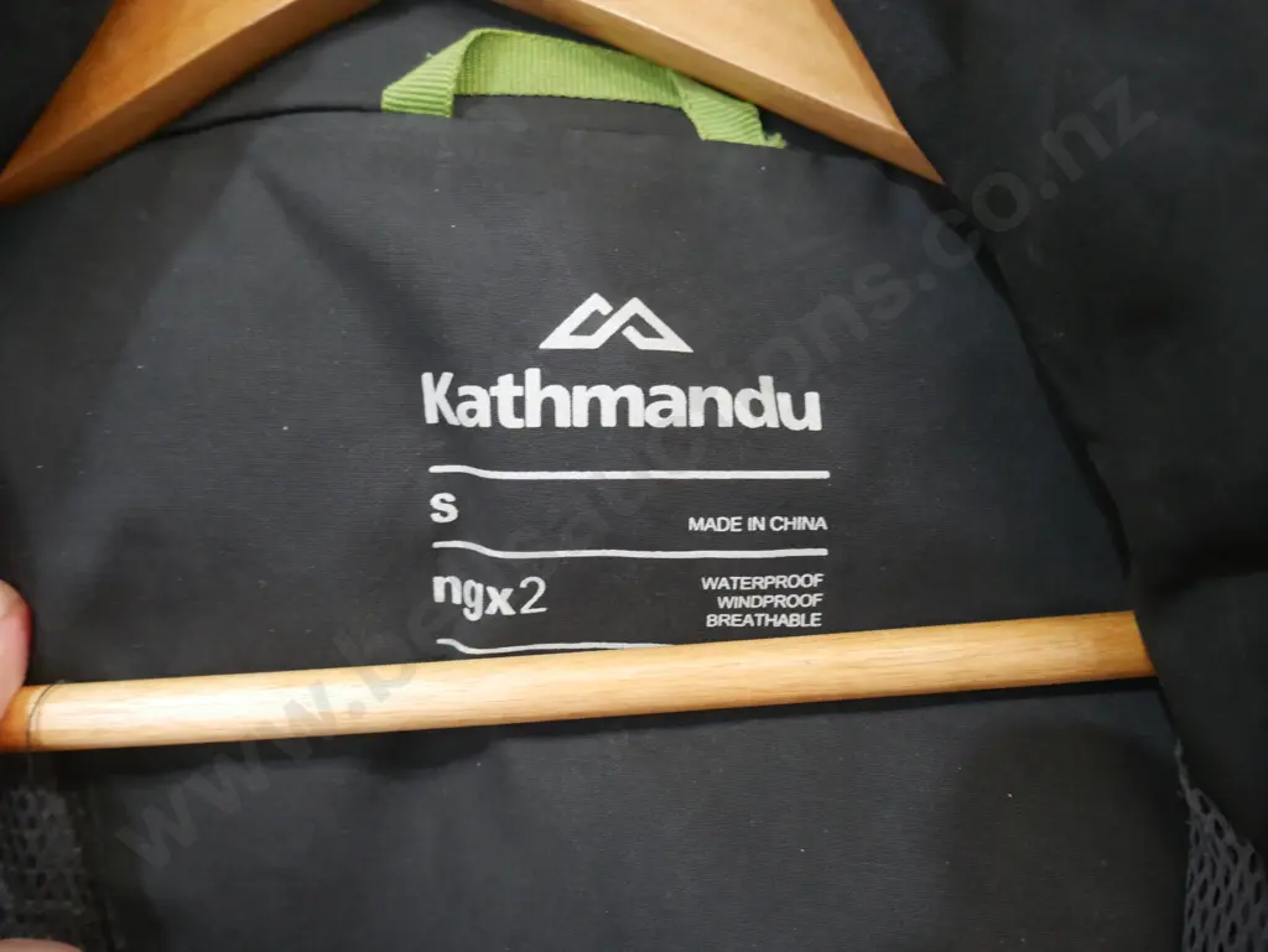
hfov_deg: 63.4
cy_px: 476
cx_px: 634
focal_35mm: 28
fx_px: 1026
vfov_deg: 49.8
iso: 3200
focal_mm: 14
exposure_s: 1/60
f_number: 3.5
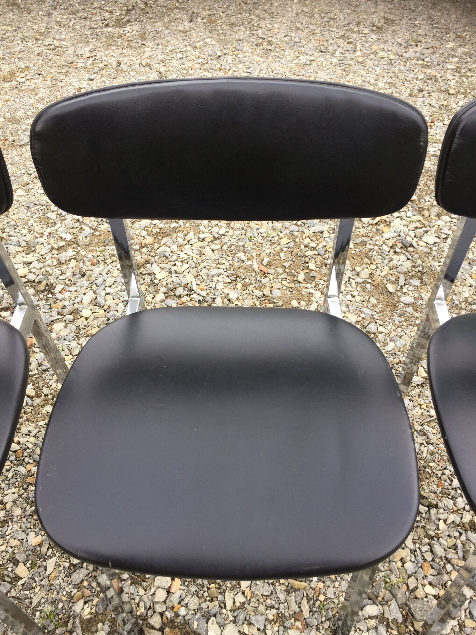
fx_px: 532
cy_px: 318
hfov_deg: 48.2
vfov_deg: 61.7
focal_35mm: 29
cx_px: 238
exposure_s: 1/100
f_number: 2.2
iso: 32
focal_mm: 4.15
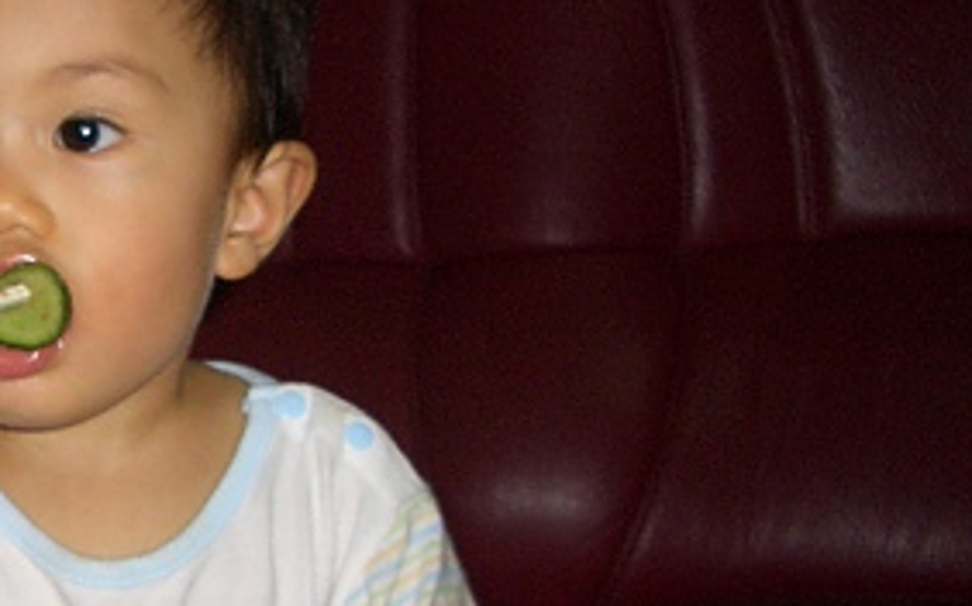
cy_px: 406
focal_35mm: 79
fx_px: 2092
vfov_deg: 16.5
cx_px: 14
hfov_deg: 25.0
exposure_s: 1/60
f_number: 2.6
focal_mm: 5.8
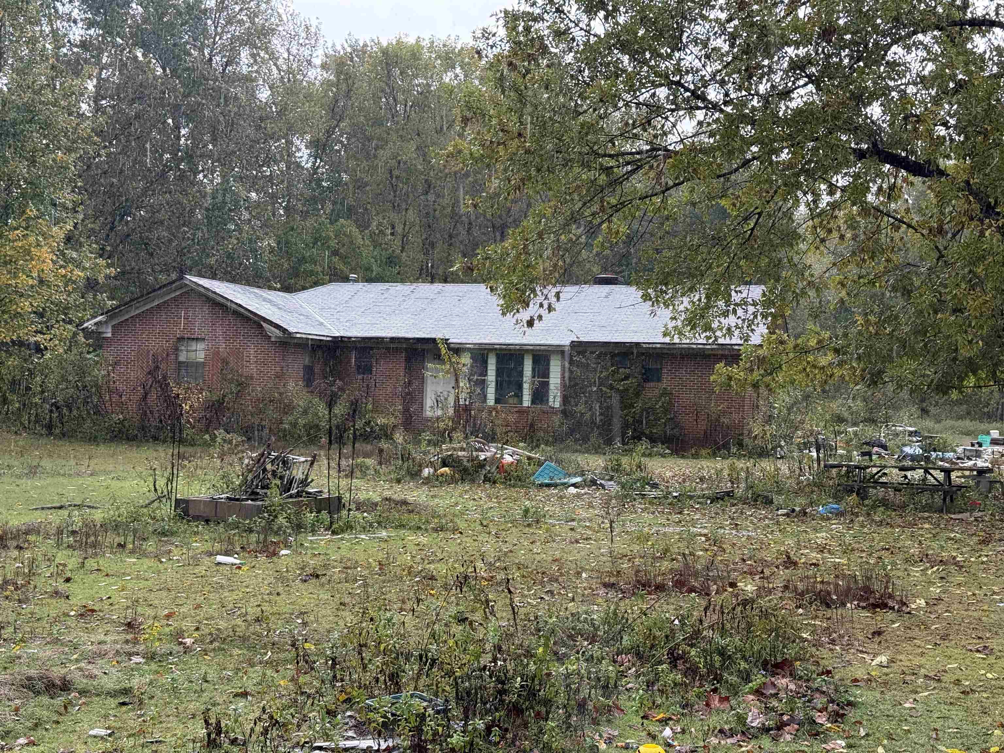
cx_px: 502
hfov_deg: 39.7
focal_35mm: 48
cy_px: 376
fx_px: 1392
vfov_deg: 30.3
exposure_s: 1/265
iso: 100
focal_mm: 6.76
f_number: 1.78
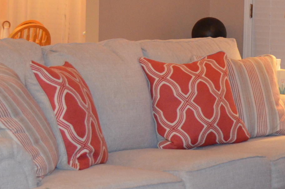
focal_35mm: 118
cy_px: 53
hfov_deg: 17.2
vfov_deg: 11.5
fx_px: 932
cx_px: 234
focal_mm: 24
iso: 2000
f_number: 4
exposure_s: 1/60
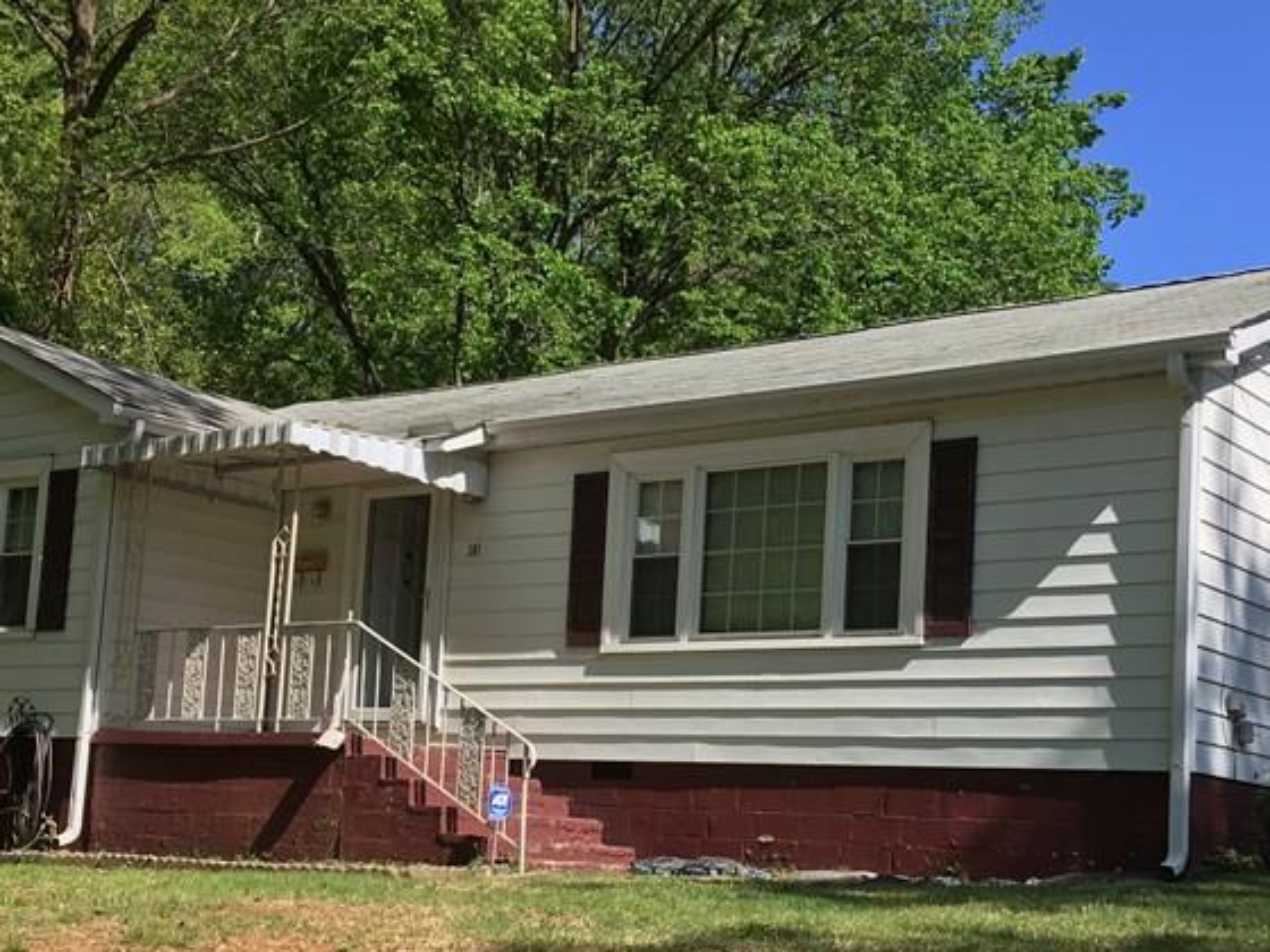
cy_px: 653
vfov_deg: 27.3
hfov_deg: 36.2
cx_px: 617
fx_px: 1944
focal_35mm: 53
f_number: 2.2
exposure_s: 1/999
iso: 25
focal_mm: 4.15
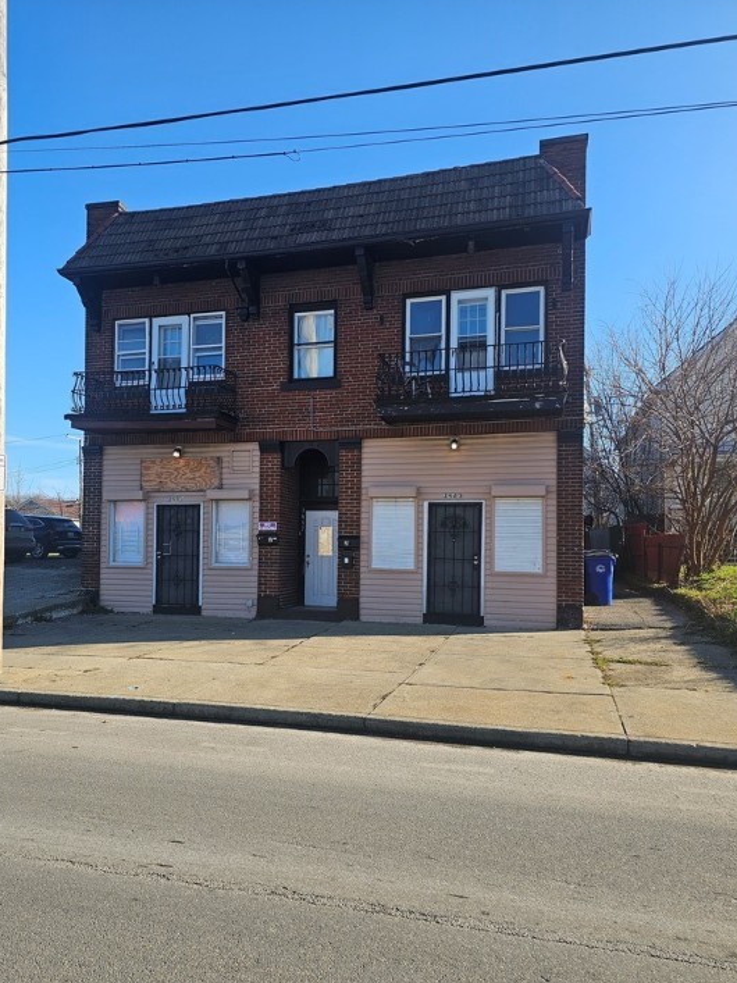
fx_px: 710
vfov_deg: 69.3
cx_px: 350
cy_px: 521
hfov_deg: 54.8
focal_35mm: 25
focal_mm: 6.3
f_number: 1.7
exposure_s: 1/392
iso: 10
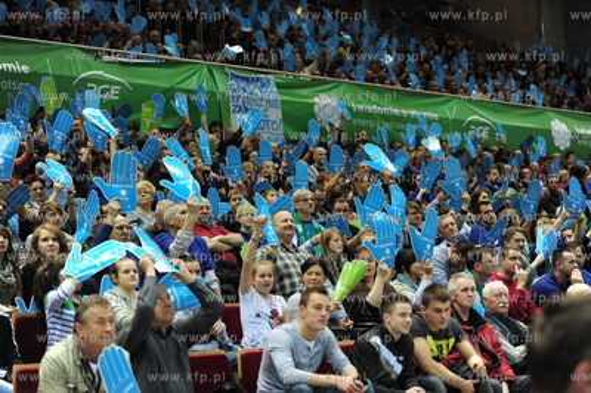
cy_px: 196
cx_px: 296
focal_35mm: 70
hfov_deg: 28.9
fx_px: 1148
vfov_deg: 19.4
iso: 3200
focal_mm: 70
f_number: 2.8
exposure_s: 1/1000
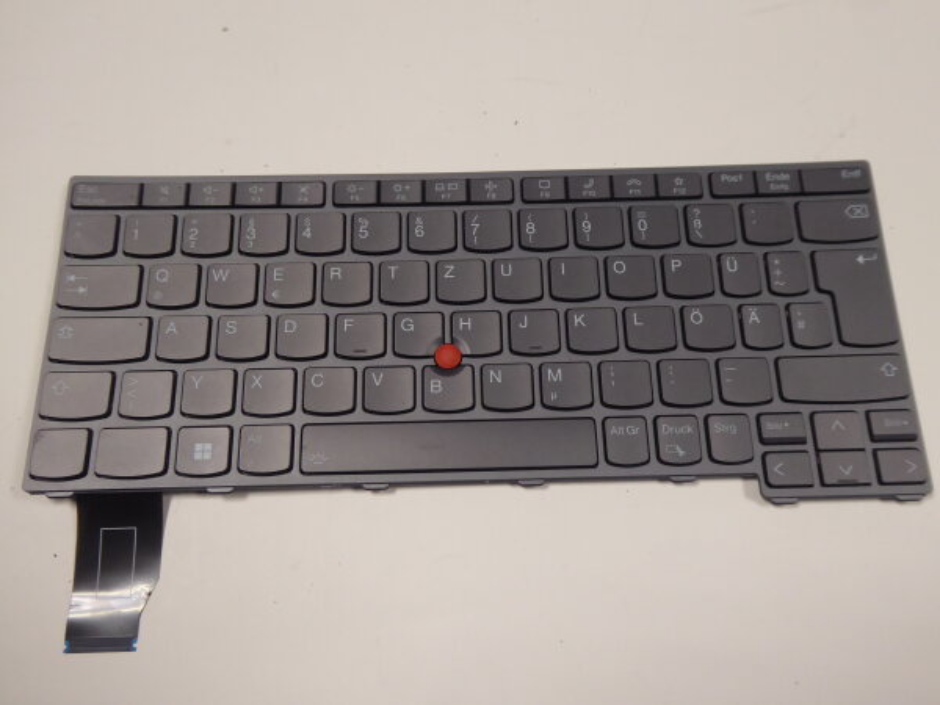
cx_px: 470
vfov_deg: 48.2
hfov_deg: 61.7
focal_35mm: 29
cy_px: 352
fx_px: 787
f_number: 3.5
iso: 320
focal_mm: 5
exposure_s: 1/60
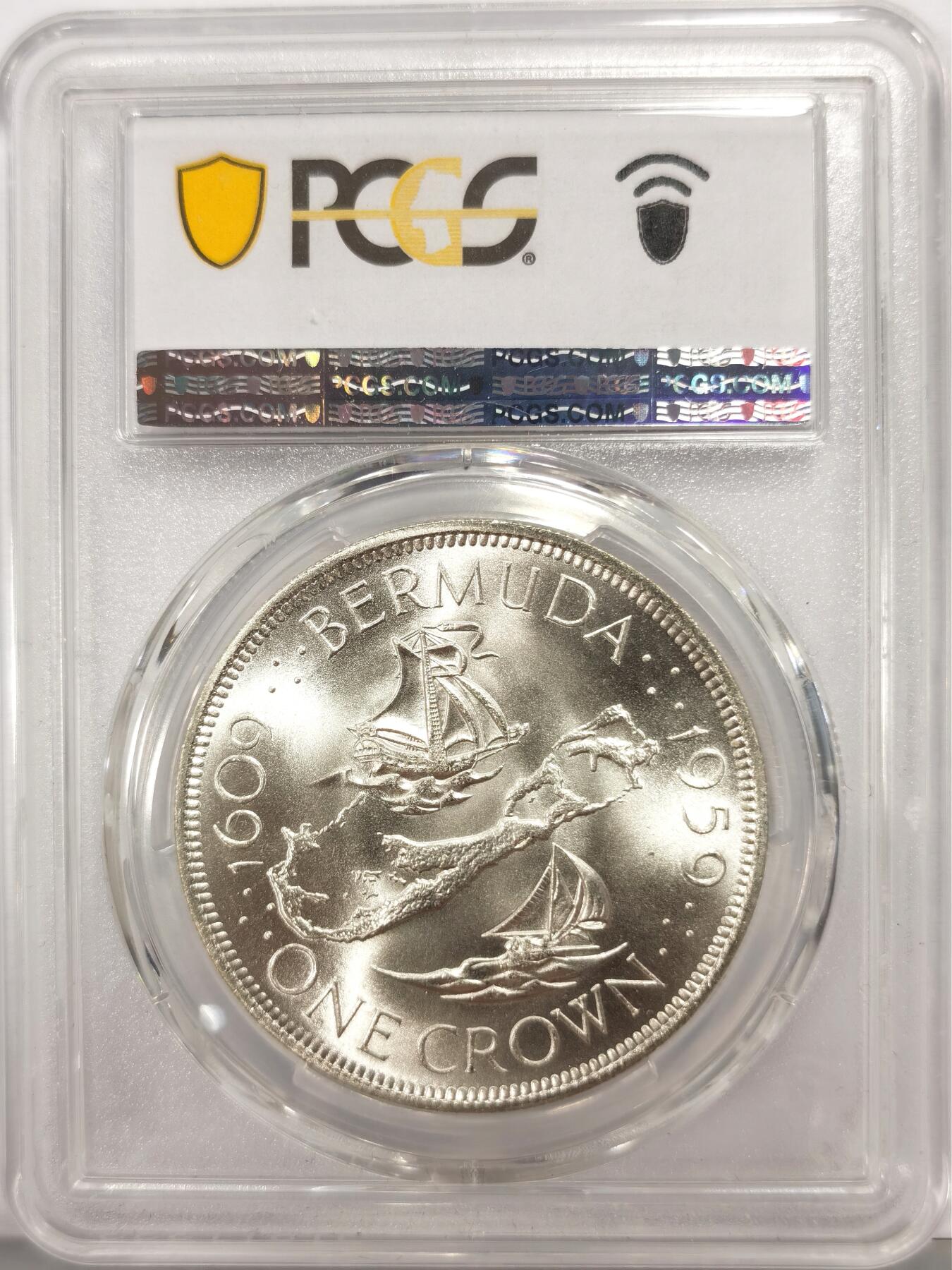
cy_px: 635
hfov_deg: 27.0
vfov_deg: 35.5
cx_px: 476
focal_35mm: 54
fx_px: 1980
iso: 80
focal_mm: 5.56
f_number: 16
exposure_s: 1/100
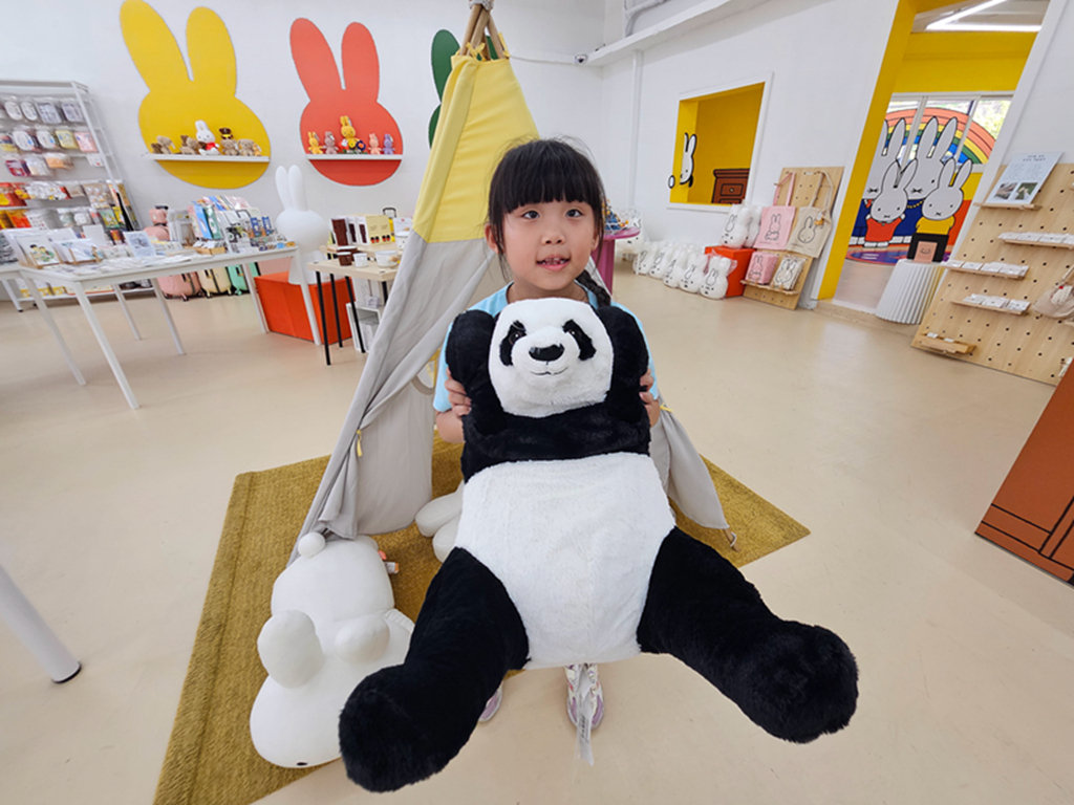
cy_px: 402
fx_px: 403
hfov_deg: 106.2
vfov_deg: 89.9
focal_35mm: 13
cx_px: 537
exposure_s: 1/120
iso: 80
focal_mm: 2.2
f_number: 2.2
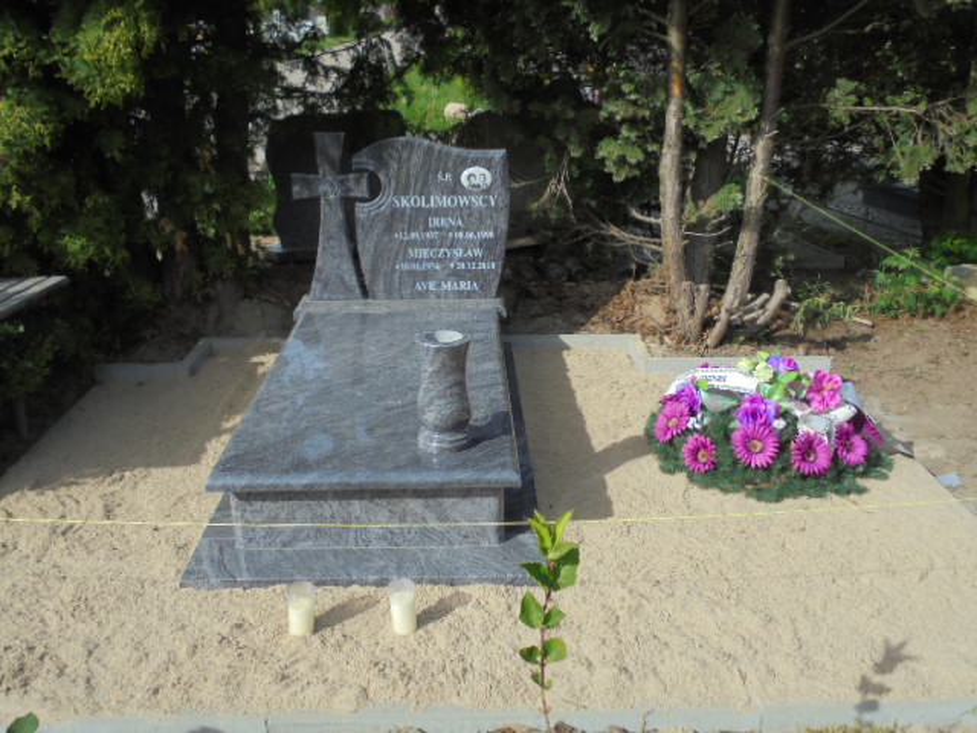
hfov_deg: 54.0
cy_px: 366
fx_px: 960
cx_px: 488
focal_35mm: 34
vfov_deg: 41.8
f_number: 4
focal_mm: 6.1
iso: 100
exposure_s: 1/640
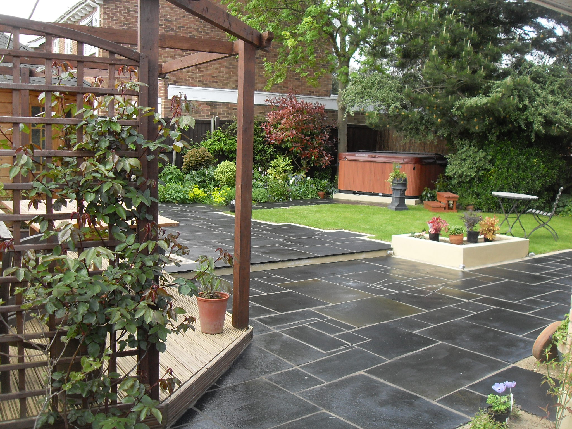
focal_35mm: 37
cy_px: 214
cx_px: 286
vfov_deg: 38.7
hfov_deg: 50.1
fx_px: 611
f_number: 2.8
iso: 80
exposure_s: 1/180
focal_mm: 6.3
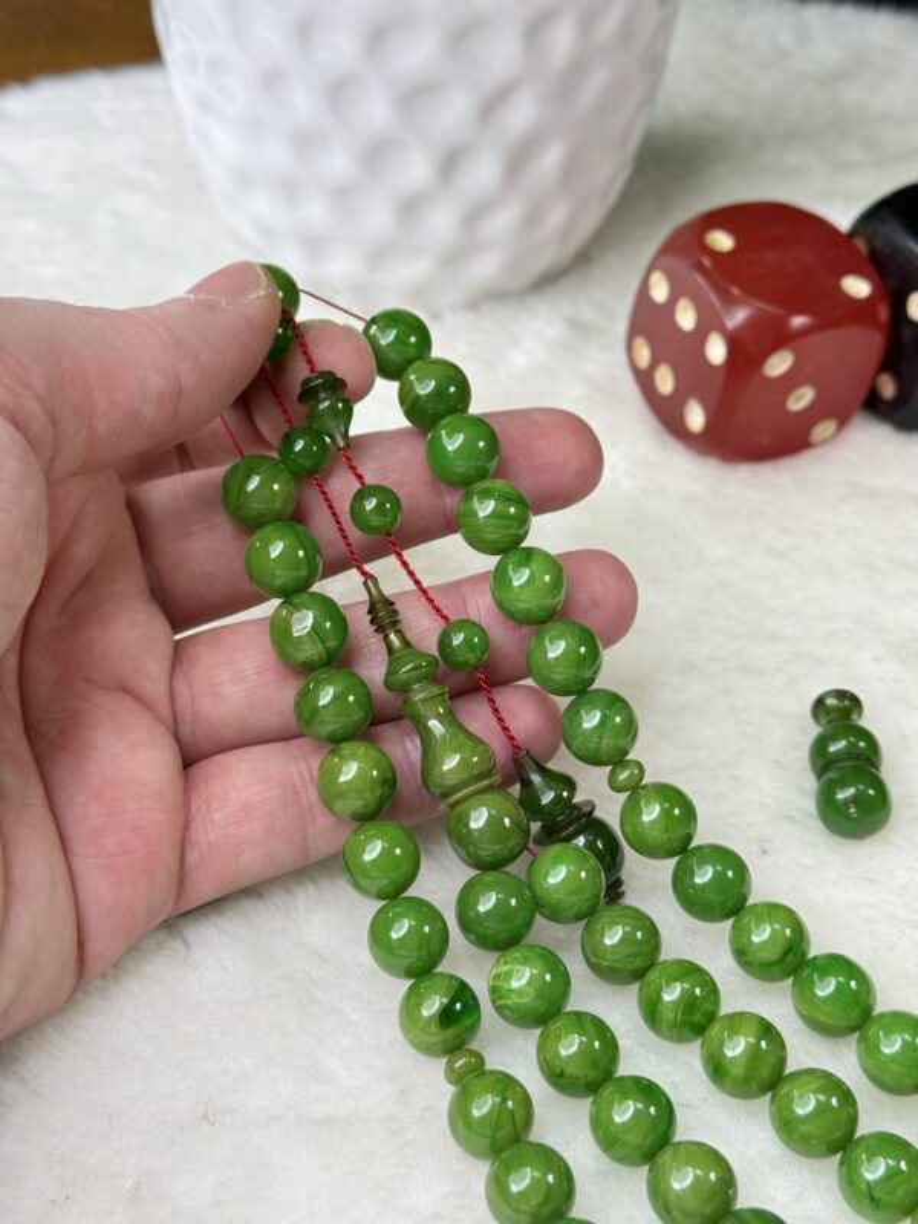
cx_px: 459
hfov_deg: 30.3
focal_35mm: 48
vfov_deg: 39.7
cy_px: 612
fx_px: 1697
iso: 100
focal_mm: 6.76
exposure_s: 1/111
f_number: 1.78
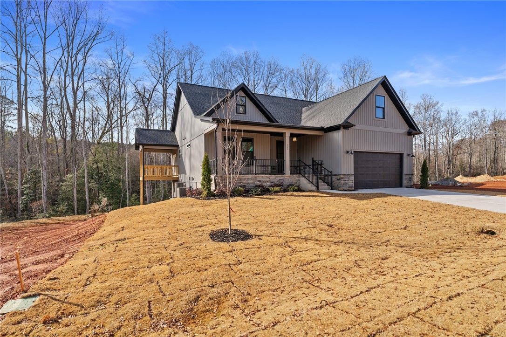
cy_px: 168
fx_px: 254
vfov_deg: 67.0
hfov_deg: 89.7
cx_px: 253
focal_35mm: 18
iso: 100
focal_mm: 18.1
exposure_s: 1/320
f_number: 5.6
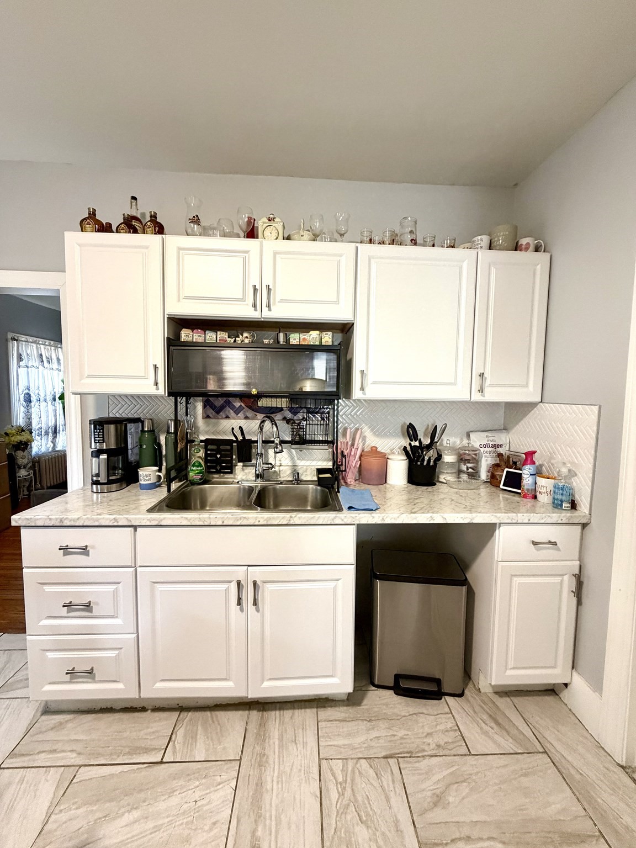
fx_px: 343
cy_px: 424
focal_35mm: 14
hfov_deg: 85.7
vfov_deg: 102.1
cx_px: 318
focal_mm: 2.22
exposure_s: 1/60
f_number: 2.2
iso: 400
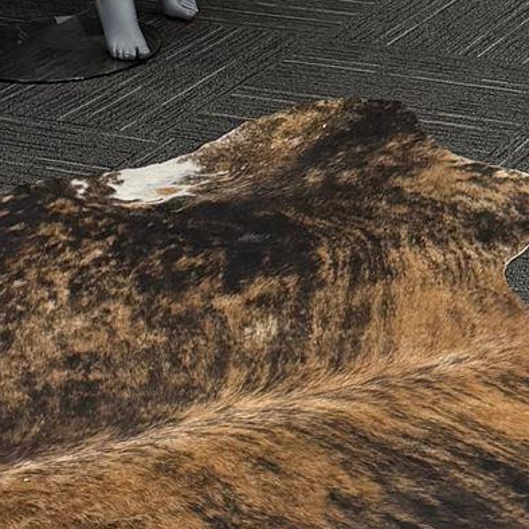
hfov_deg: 13.8
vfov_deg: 12.9
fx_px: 2144
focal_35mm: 124
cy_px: -403
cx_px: 552
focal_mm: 6.76
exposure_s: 1/200
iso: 200
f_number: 1.78
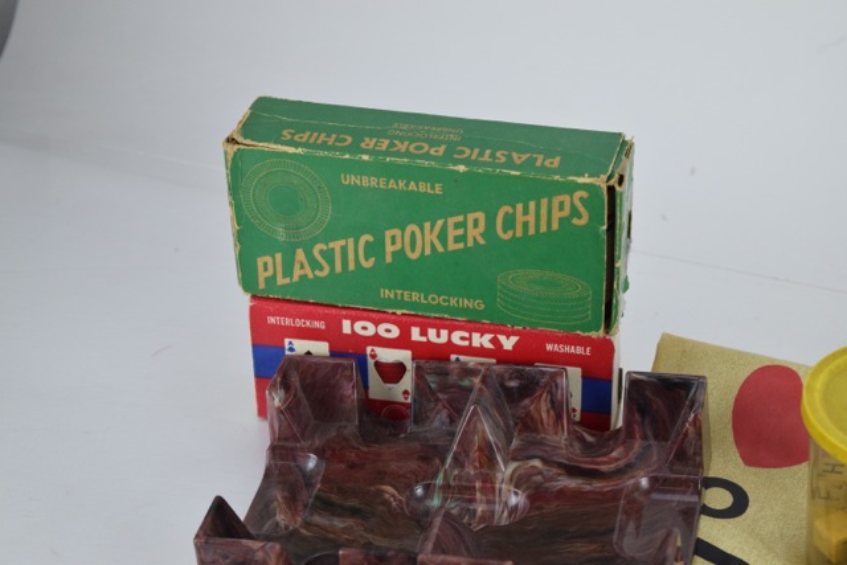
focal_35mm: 82
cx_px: 424
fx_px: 1941
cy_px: 282
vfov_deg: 16.6
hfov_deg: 24.6
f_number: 6.3
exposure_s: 1/125
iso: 800
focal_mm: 55
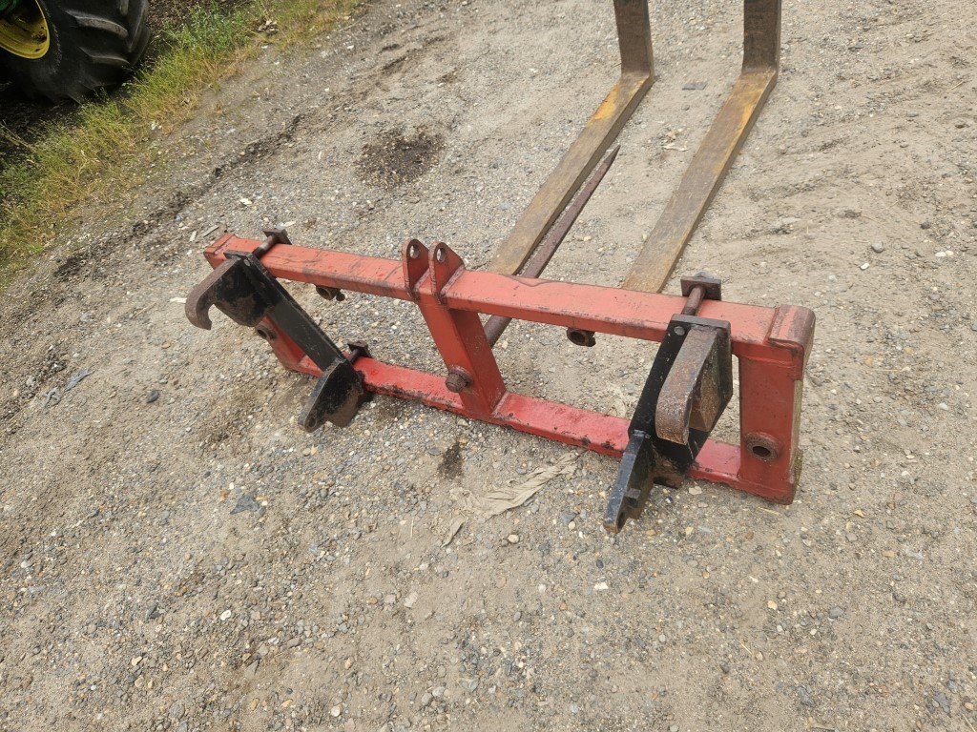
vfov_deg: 58.9
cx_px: 488
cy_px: 366
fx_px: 649
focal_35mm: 23
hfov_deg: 73.9
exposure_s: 1/509
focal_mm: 5.4
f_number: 1.8
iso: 32
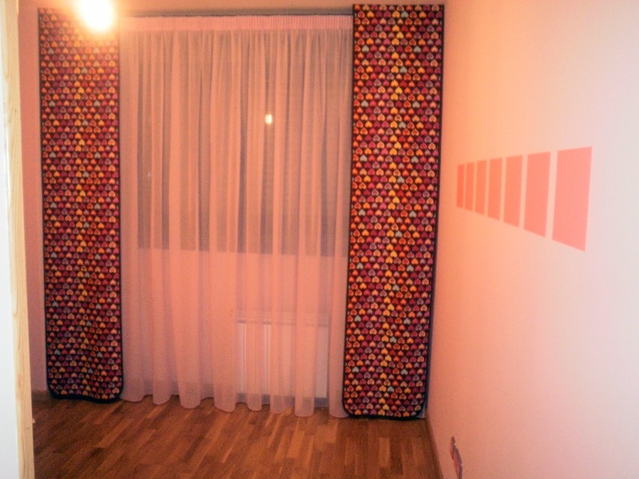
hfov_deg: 58.4
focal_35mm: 31
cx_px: 320
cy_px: 240
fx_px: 572
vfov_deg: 45.4
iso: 400
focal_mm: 5.45
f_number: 2.9
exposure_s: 1/30
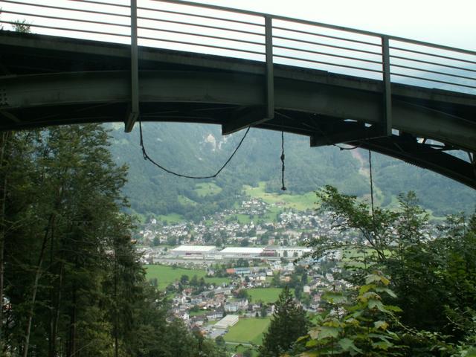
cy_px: 178
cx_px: 238
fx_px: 481
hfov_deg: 52.6
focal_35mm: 35
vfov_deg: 40.7
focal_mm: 5.86
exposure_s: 1/50
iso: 50
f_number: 7.1
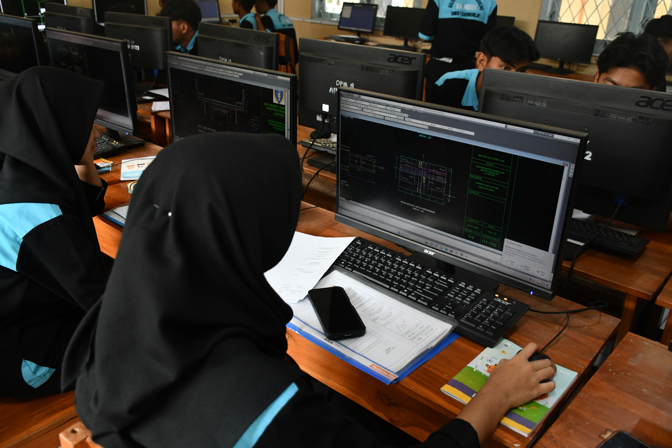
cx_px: 336
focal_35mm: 30
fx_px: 560
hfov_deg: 61.9
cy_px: 224
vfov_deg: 43.6
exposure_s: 1/125
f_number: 3.5
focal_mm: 20
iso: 1600
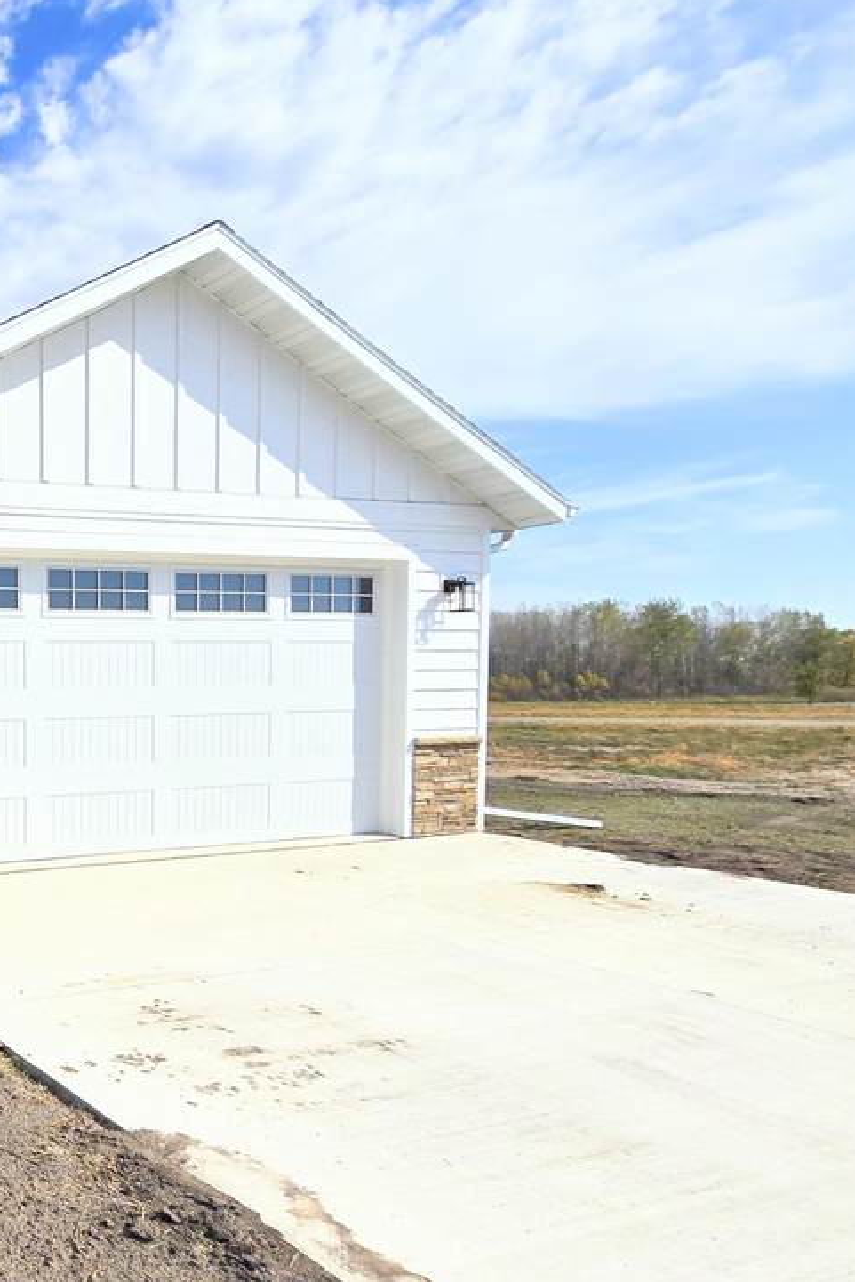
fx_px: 855
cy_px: 729
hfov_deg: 36.6
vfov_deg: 73.4
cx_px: -233
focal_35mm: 24
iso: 50
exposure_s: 1/4481
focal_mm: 2.2
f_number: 2.2
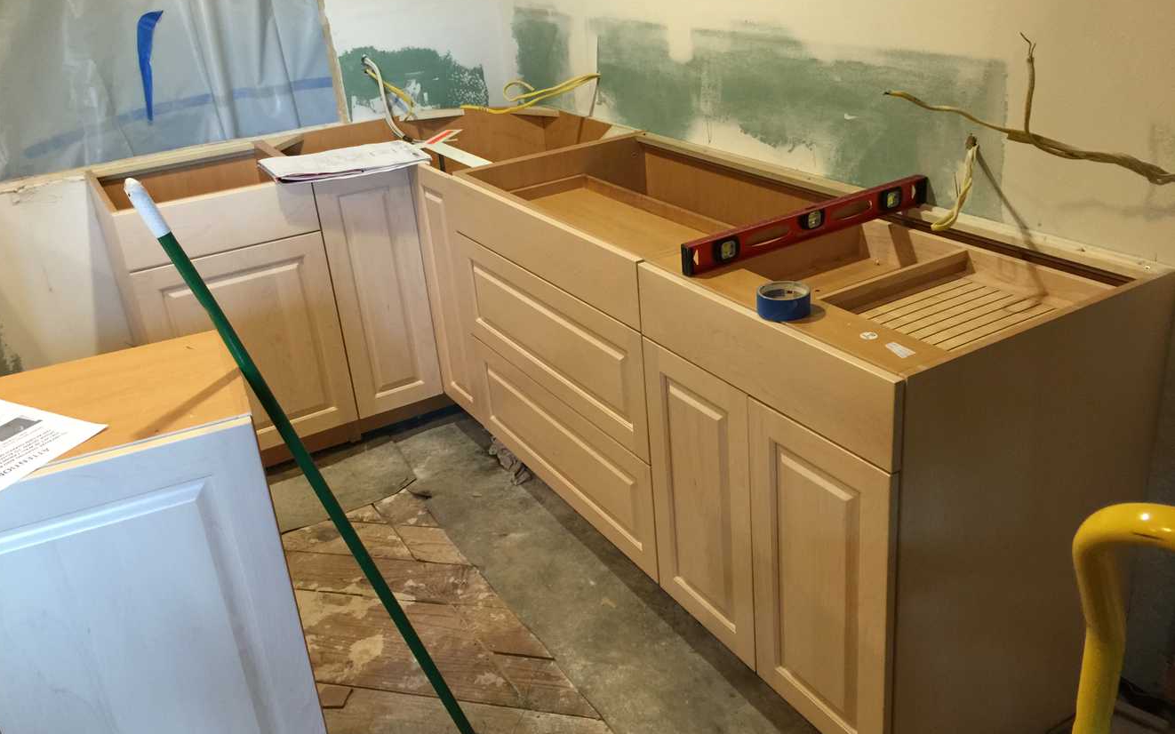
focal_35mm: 31
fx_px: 993
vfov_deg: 40.5
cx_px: 584
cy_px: 332
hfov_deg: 61.2
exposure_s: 1/10
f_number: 2.2
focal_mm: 4.15
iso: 100
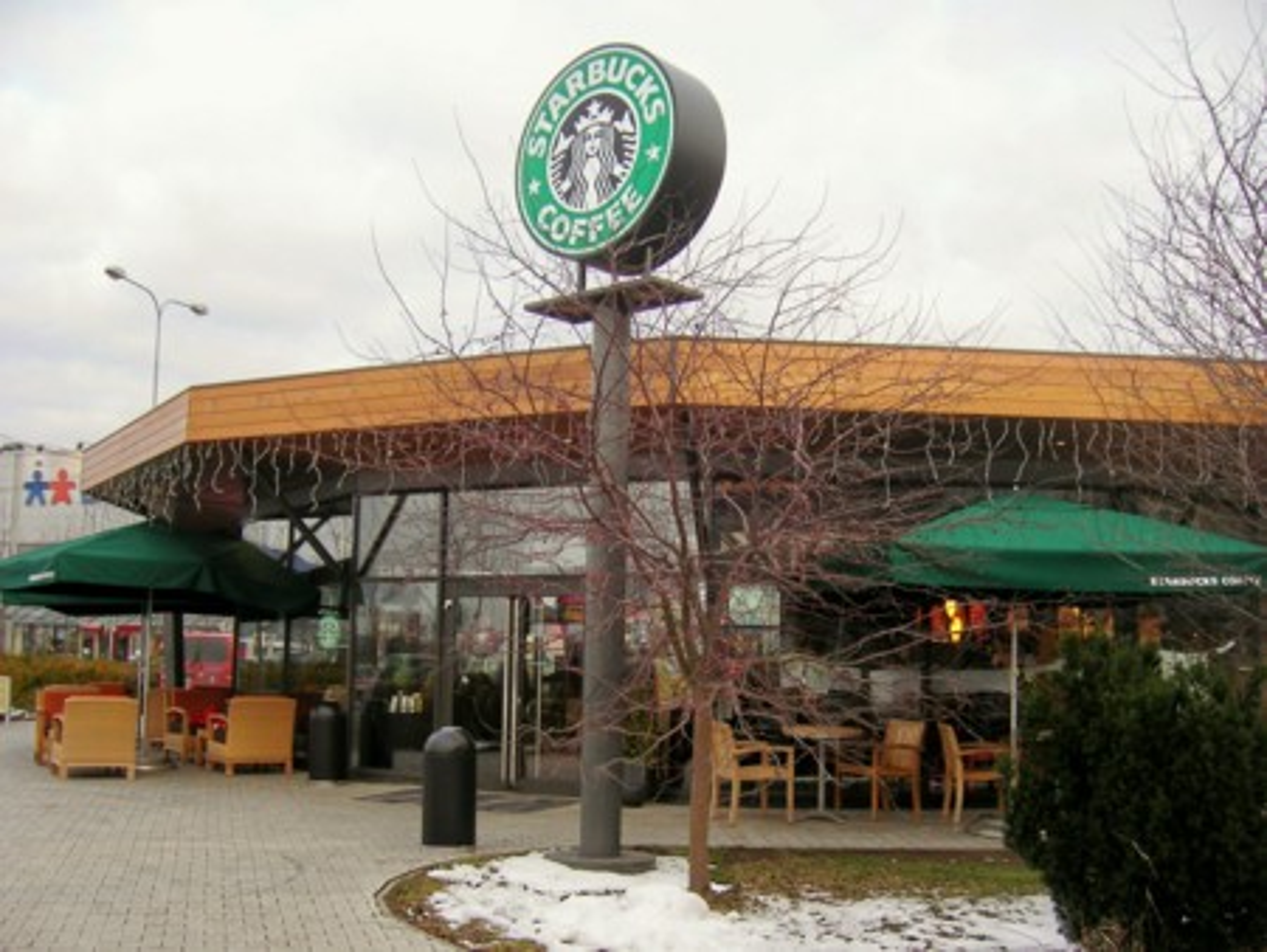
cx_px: 634
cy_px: 476
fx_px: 1318
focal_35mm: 36
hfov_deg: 51.3
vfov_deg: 39.7
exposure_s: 1/90
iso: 64
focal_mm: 60
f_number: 2.8
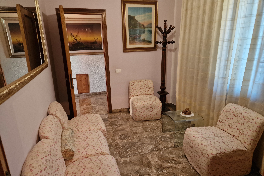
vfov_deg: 53.1
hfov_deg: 73.7
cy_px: 92
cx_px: 132
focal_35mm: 24
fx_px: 176
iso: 800
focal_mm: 6.4
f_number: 1.8
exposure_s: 1/100
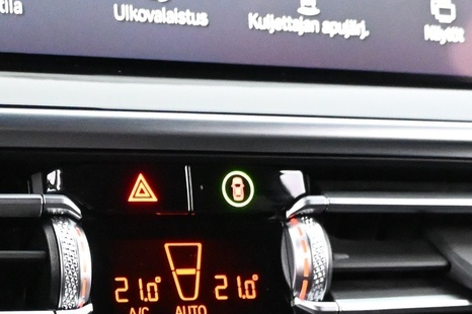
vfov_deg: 14.1
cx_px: 91
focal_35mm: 89
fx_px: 1163
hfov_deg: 22.6
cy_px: 514
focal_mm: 17
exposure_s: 1/25
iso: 7200
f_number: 3.5
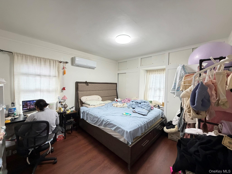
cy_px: 87
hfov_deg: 102.1
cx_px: 116
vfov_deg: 85.7
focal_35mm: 14
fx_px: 94
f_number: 2.2
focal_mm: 2.22
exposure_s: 1/60
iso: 500
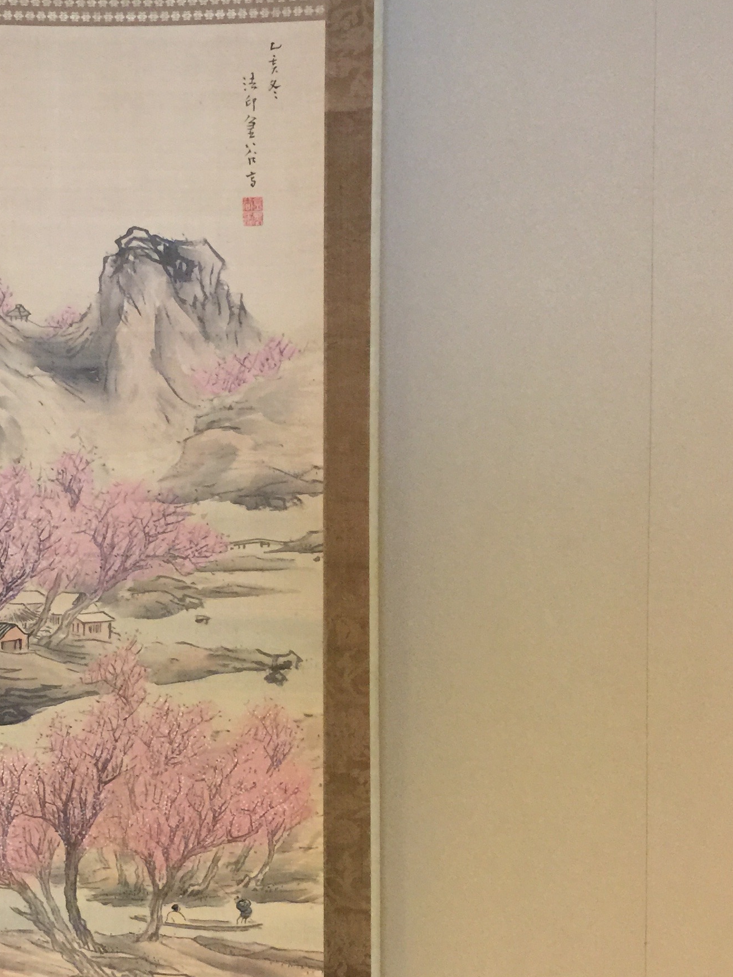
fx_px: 1524
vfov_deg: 35.5
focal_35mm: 54
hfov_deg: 26.6
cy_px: 521
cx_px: 172
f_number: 2.2
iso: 125
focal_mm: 4.15
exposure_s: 1/8
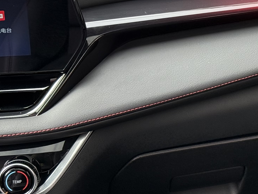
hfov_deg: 14.3
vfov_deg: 11.2
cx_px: 335
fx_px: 984
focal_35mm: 132
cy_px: 43
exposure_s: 1/243
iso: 100
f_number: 1.78
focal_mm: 6.76
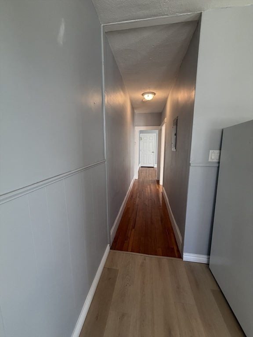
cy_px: 168
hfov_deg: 85.7
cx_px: 126
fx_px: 136
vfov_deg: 102.1
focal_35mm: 14
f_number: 2.2
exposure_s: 1/120
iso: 320
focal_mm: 2.22
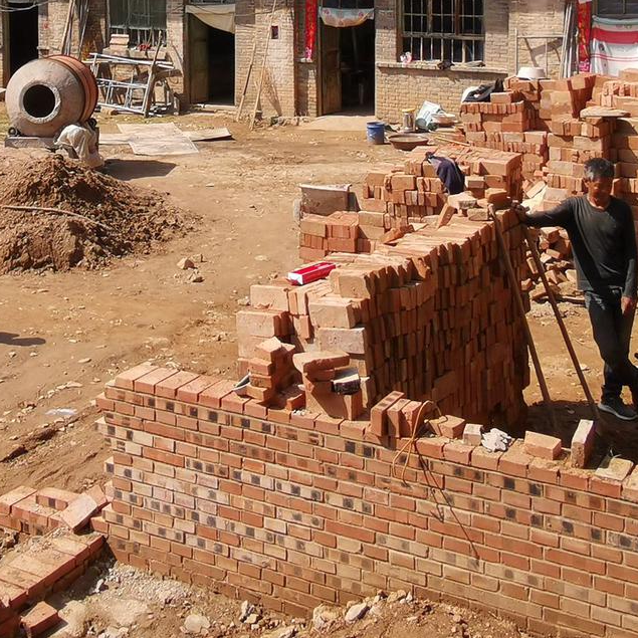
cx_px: 182
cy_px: -3
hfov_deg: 29.7
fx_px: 1189
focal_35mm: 57
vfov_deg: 28.2
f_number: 2.2
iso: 50
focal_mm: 2.35
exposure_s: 1/752
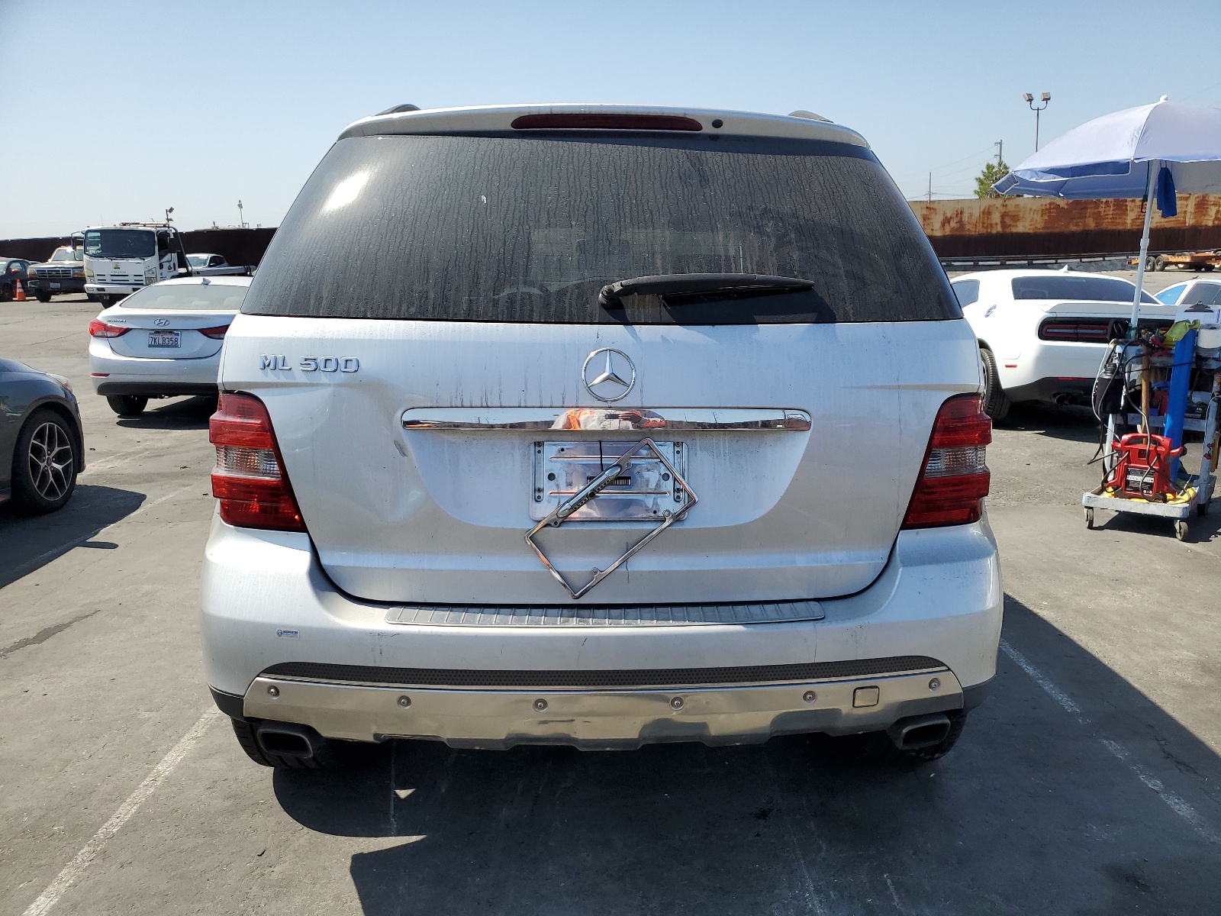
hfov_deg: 67.3
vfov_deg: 53.1
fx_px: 917
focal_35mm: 26
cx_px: 610
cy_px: 458
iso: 50
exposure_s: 1/2500
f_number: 1.5
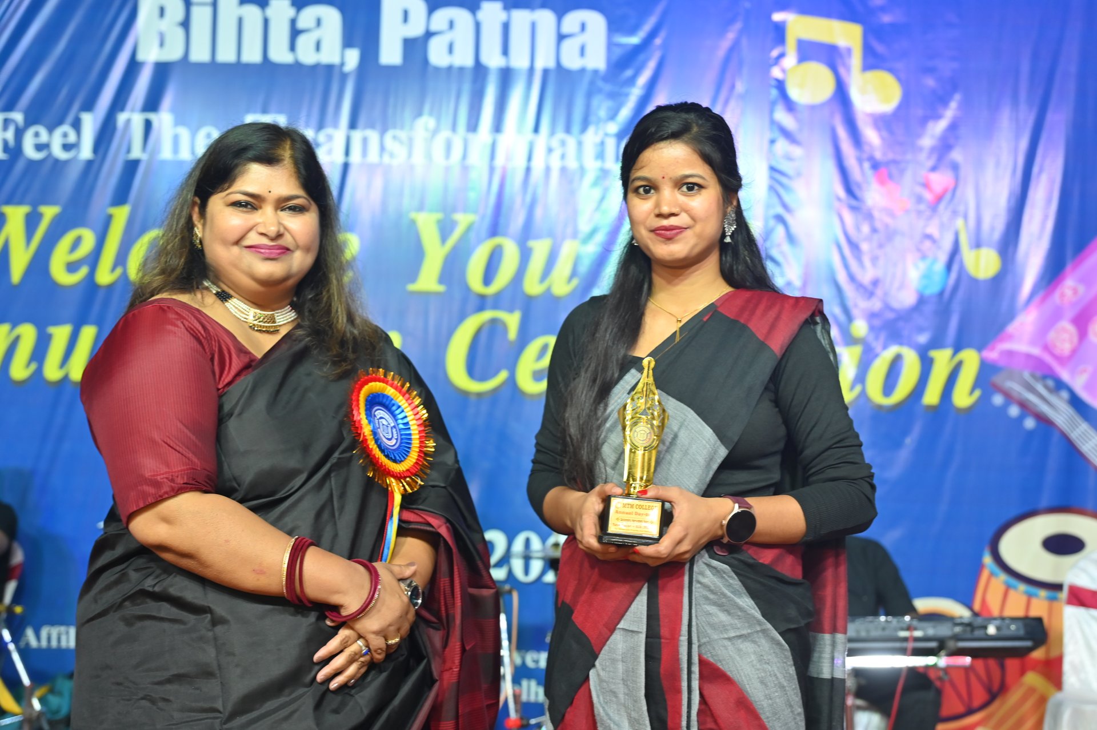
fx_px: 1461
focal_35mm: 48
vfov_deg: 28.0
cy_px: 365
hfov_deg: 41.1
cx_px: 548
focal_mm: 48
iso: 800
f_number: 4
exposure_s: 1/125
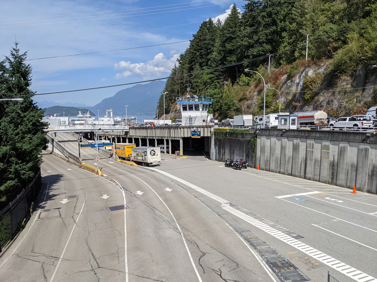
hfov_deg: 65.3
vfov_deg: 51.4
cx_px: 188
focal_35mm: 27
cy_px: 141
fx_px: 294
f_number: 1.73
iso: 64
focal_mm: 4.38
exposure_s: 1/4673
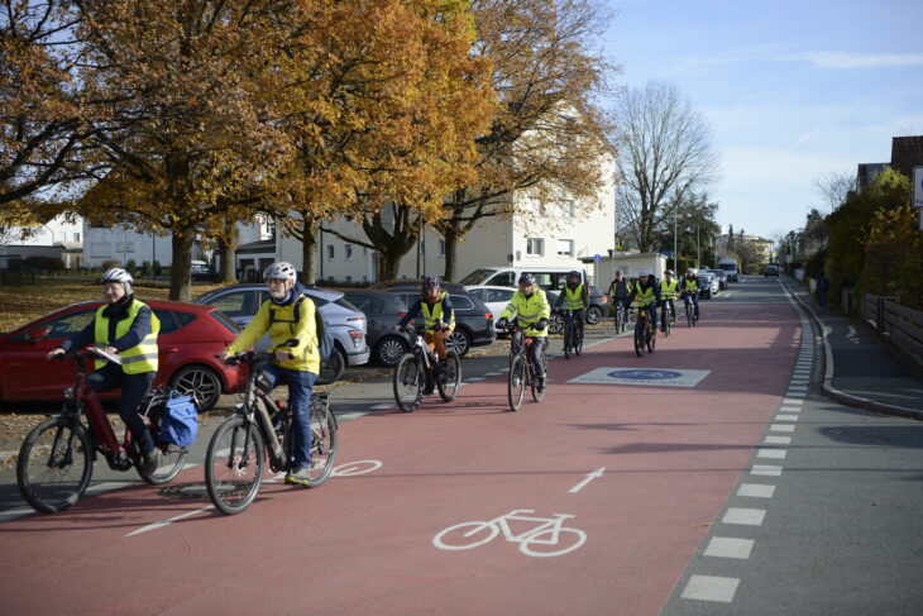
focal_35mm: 45
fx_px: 1154
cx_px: 462
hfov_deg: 43.6
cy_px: 308
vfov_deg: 29.9
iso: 100
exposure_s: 1/1000
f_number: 3.2
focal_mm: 45
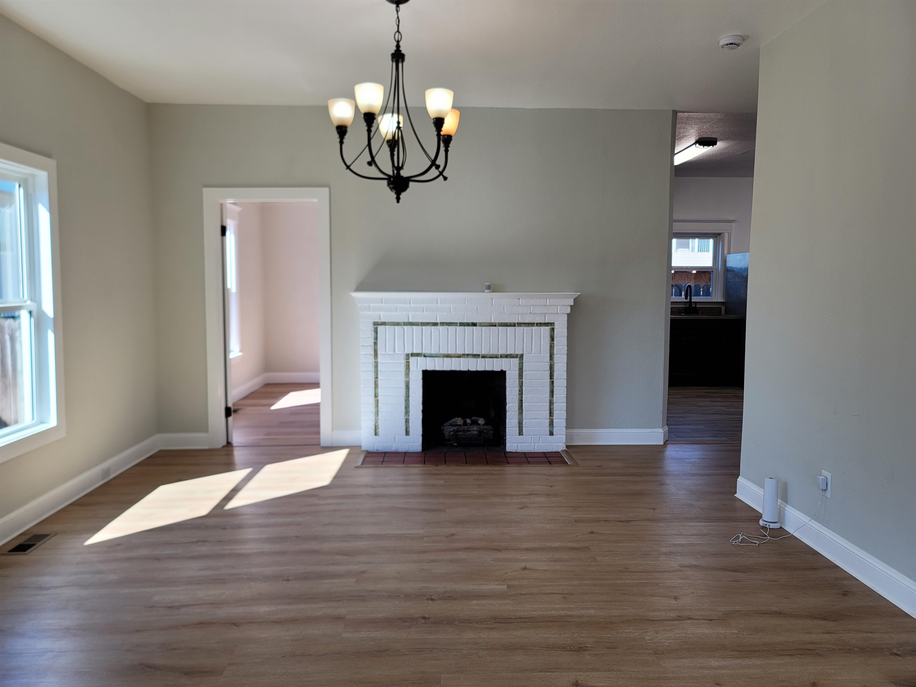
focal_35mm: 25
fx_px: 662
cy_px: 344
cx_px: 458
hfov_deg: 69.4
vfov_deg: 54.9
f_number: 1.8
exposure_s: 1/120
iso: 25
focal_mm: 7
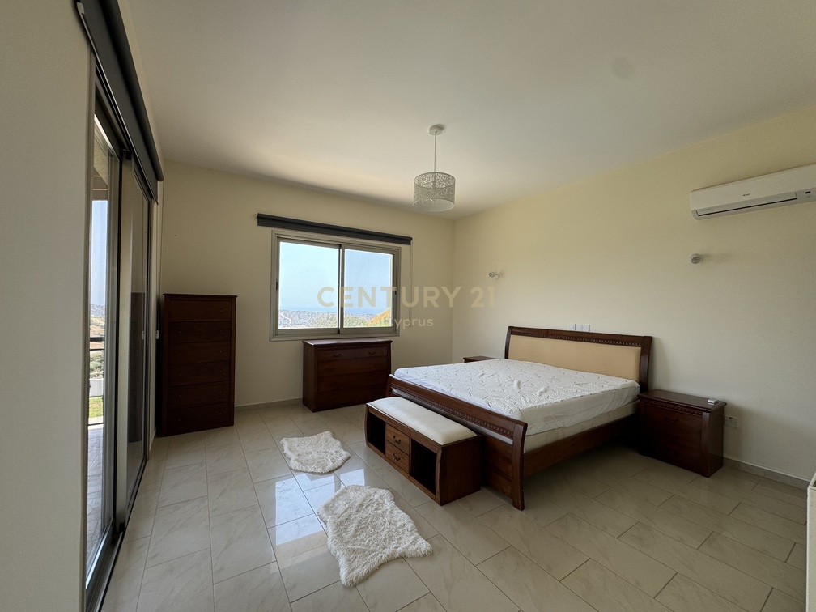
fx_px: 330
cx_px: 408
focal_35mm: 14
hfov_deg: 102.1
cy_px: 306
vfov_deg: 85.7
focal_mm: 2.22
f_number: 2.2
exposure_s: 1/99
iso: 40
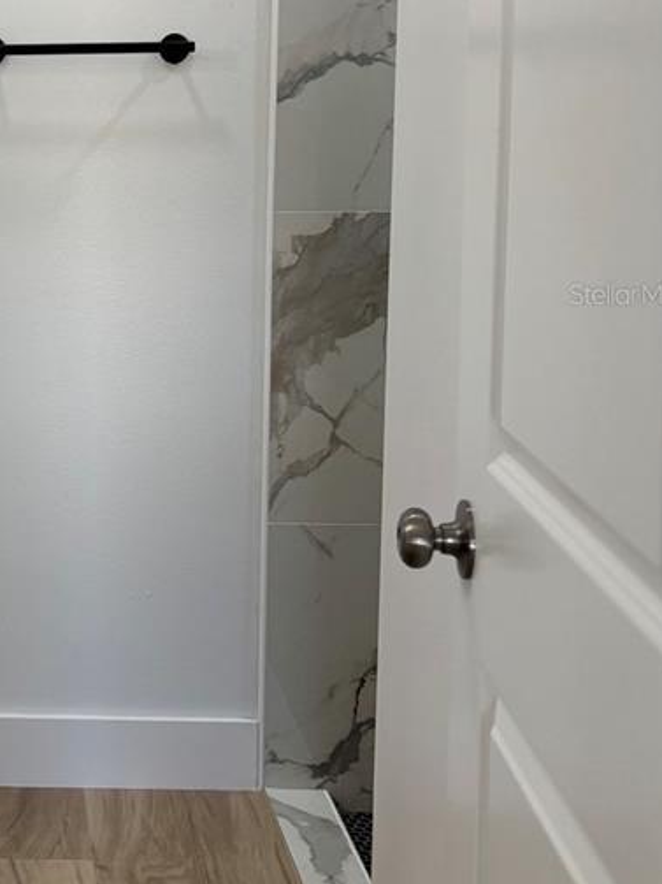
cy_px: 293
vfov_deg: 31.0
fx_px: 1582
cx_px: -97
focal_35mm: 62
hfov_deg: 22.1
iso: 100
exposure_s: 1/120
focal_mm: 5.96
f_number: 1.6
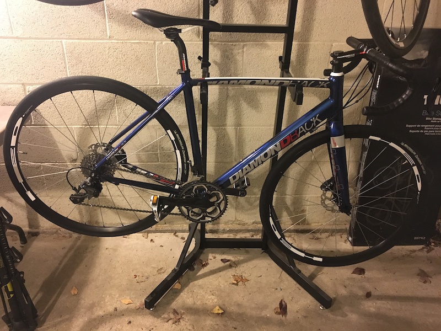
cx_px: 220
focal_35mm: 29
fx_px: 369
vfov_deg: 48.2
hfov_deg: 61.7
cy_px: 166
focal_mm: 4.15
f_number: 2.2
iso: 200
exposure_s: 1/15
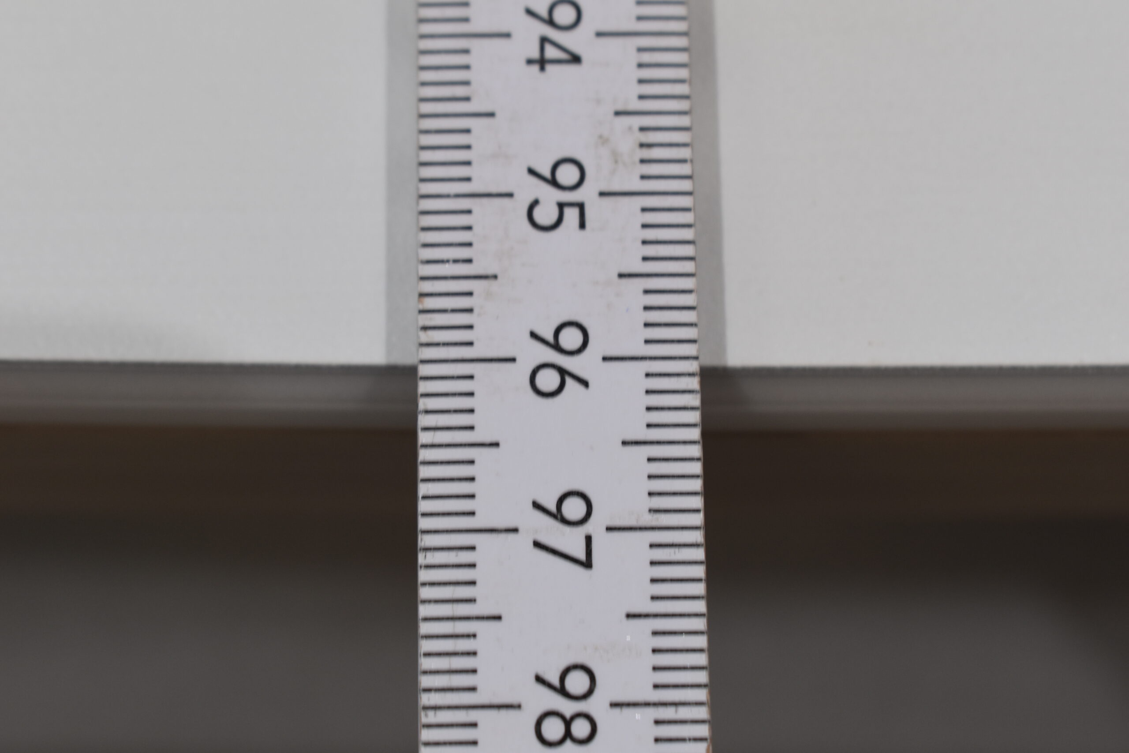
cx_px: 564
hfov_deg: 24.6
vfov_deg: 16.6
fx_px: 2587
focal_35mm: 82
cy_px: 376
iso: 400
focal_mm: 55
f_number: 8
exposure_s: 1/60
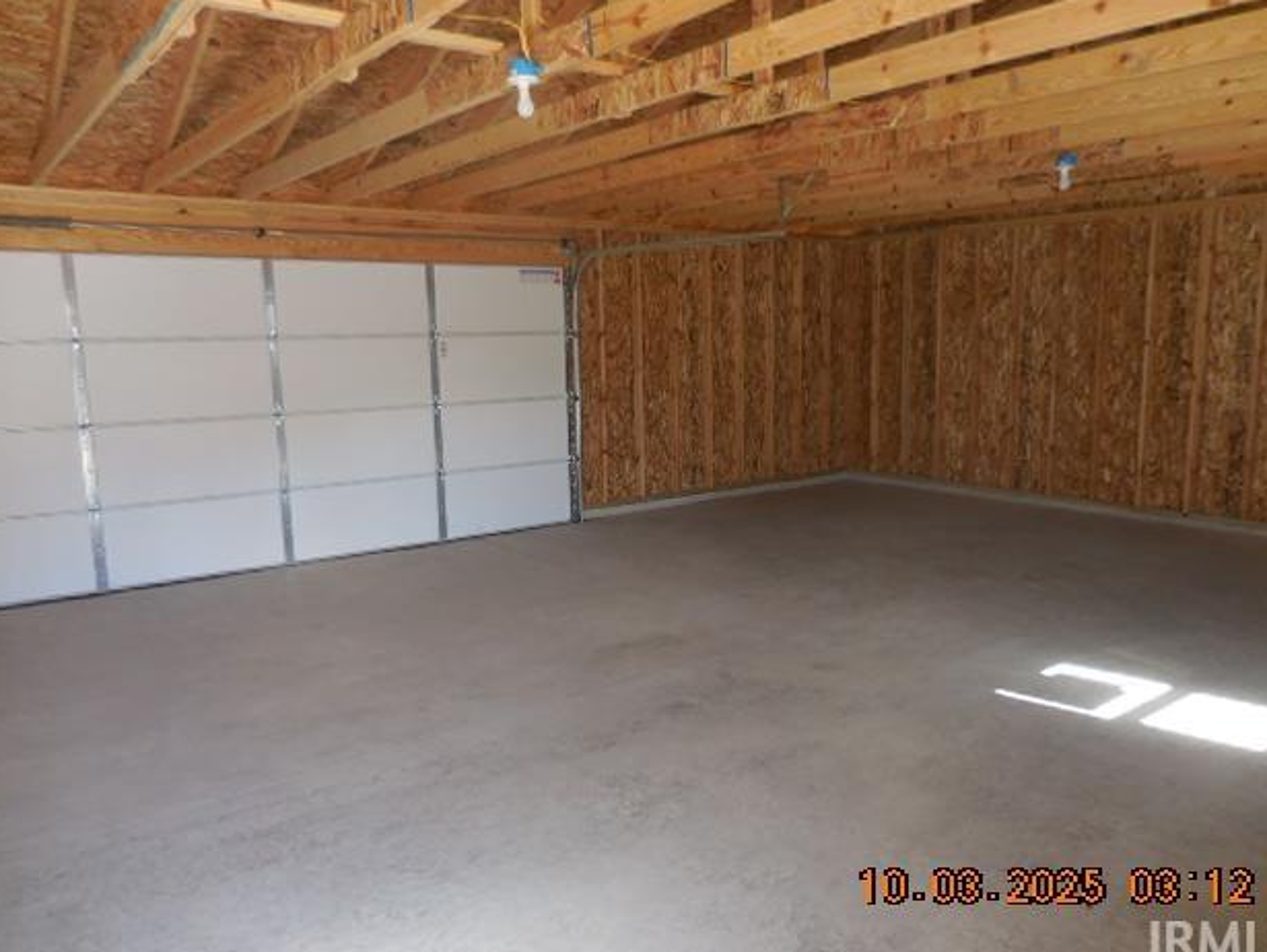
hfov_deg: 67.3
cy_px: 488
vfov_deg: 53.1
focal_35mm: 26
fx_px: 952
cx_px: 649
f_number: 3.3
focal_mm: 4.5
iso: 125
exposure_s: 1/30
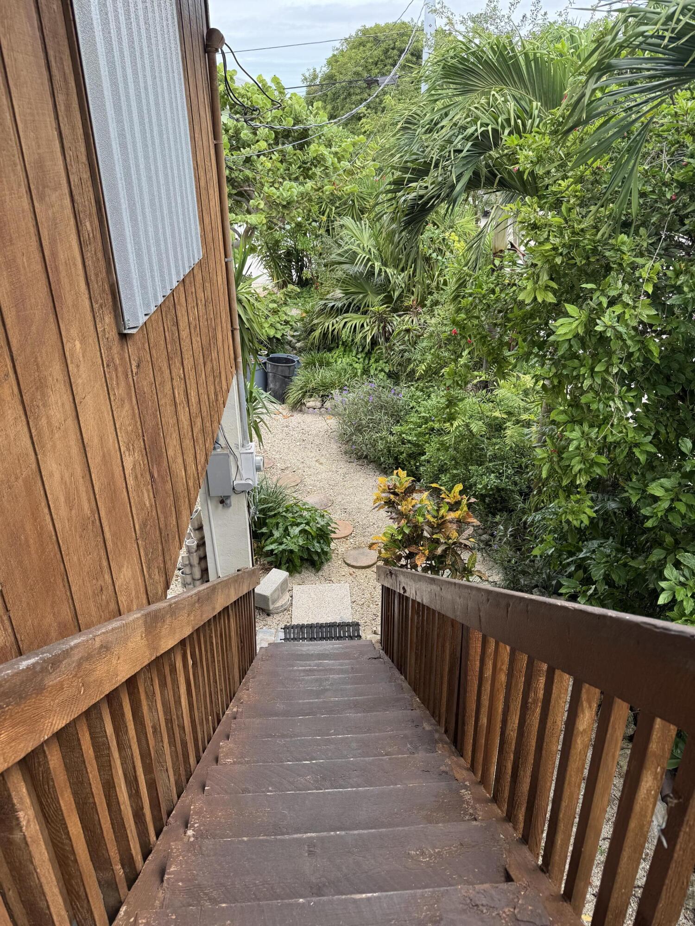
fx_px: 642
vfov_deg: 71.6
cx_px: 348
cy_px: 463
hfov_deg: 56.8
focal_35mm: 24
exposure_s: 1/439
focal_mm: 6.76
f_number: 1.78
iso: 80
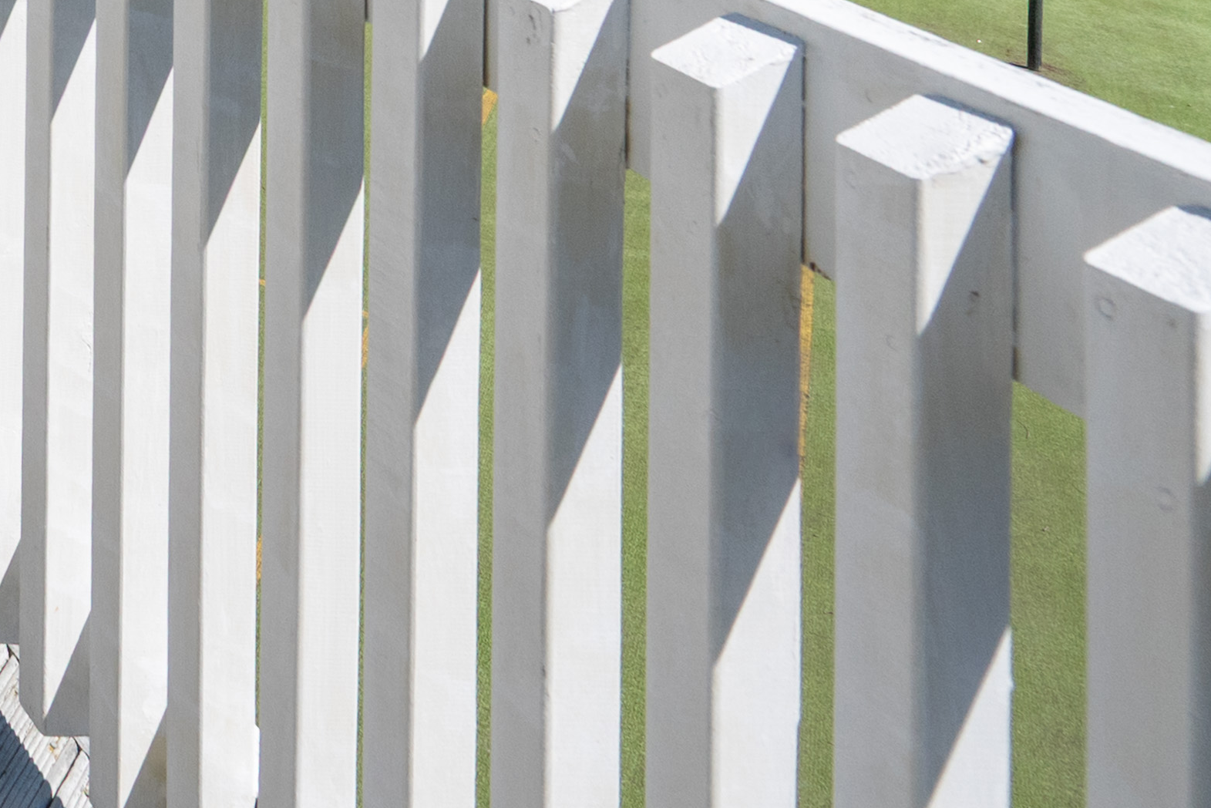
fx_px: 1783
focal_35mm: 53
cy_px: -665
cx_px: -1055
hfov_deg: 21.2
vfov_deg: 19.1
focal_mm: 14
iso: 400
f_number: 8
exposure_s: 1/1600
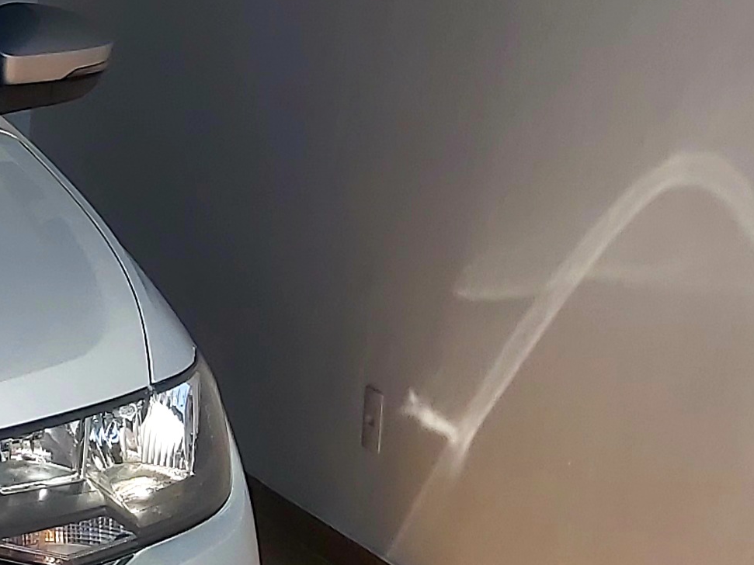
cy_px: 240
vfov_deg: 13.7
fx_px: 2352
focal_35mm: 108
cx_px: -585
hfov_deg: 15.7
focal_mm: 3.92
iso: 64
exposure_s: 1/2500
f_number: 1.7
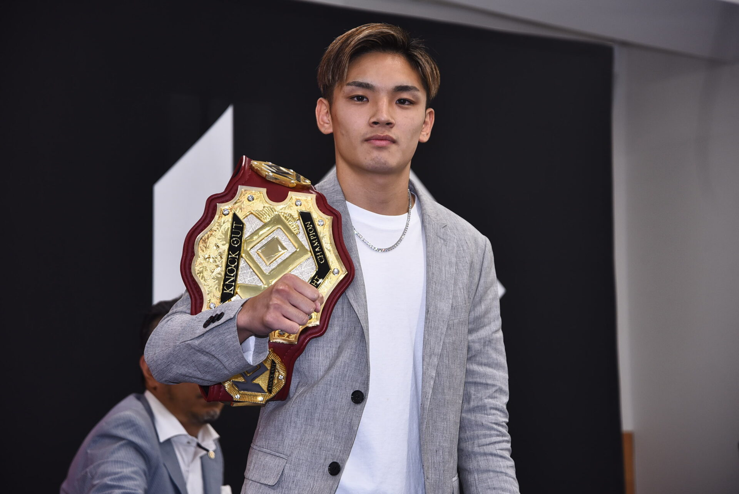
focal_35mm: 85
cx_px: 370
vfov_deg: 16.1
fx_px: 1746
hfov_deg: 23.9
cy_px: 247
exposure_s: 1/160
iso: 500
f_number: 4.5
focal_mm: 85
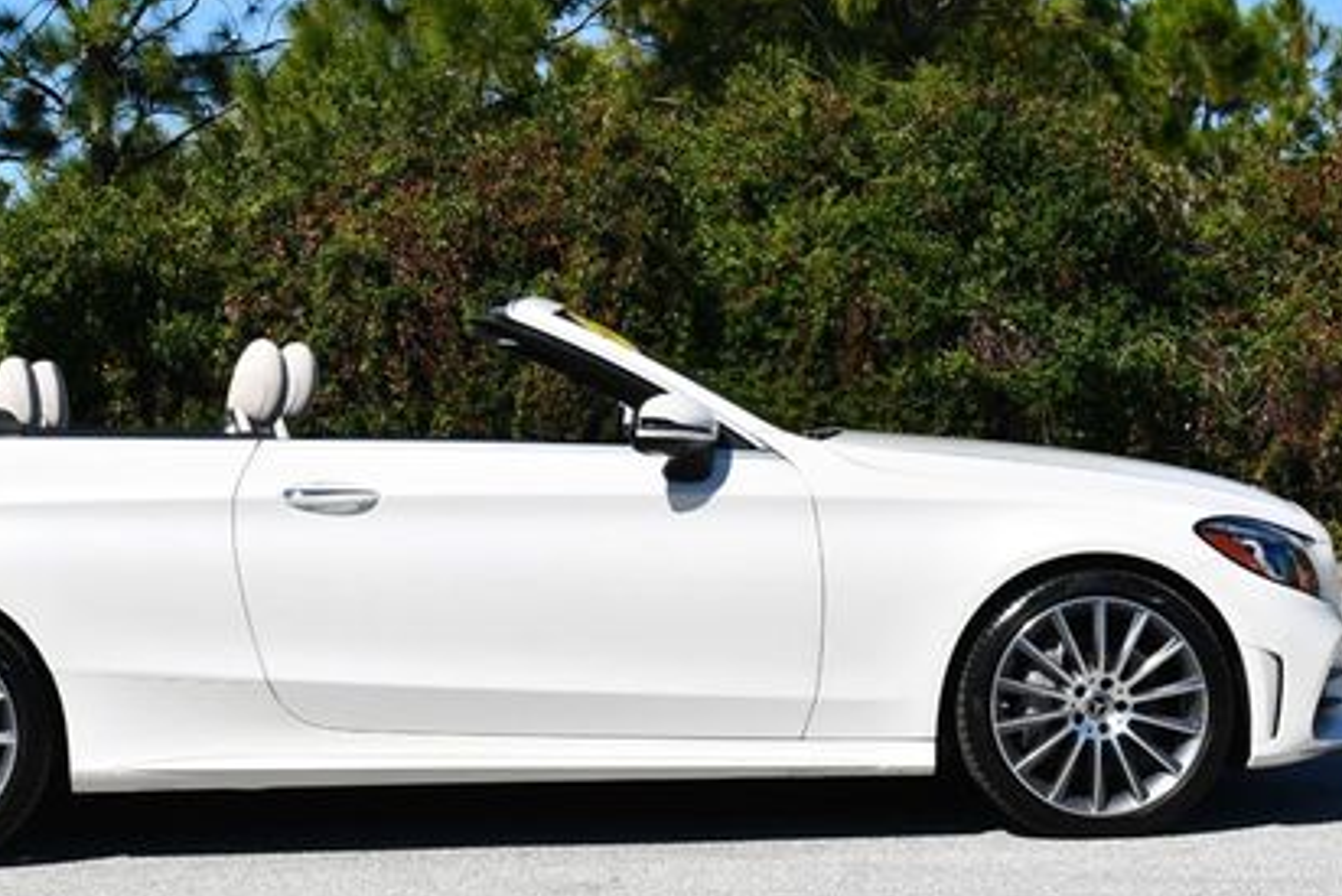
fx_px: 3244
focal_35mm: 87
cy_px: 306
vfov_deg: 15.7
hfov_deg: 23.3
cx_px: 485
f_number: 9
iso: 100
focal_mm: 28
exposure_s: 1/320
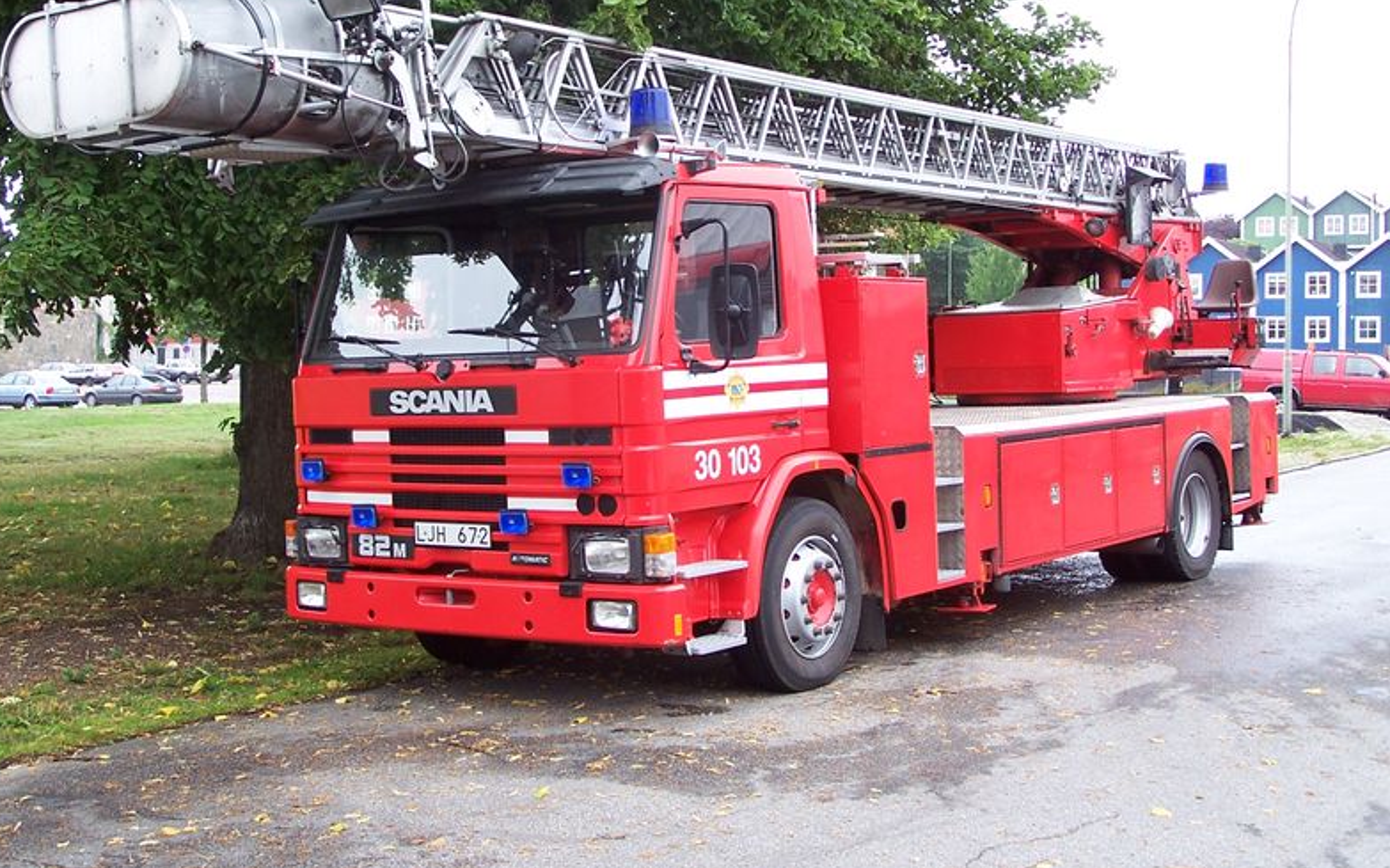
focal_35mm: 52
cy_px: 348
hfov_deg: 38.9
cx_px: 682
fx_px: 1969
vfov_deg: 24.8
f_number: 3.2
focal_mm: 8
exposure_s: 1/45
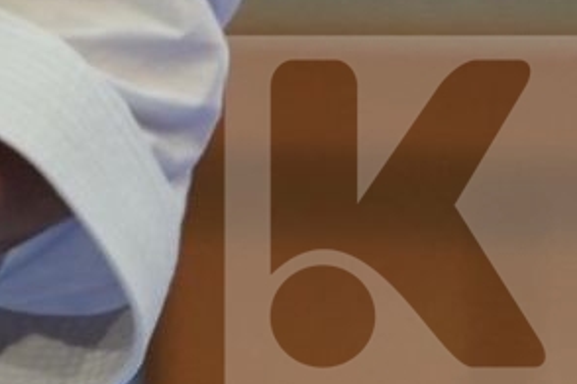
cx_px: -922
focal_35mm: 1717
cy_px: -482
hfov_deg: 1.2
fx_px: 27518
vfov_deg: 0.8
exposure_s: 1/500
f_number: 2.8
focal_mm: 187
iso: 800
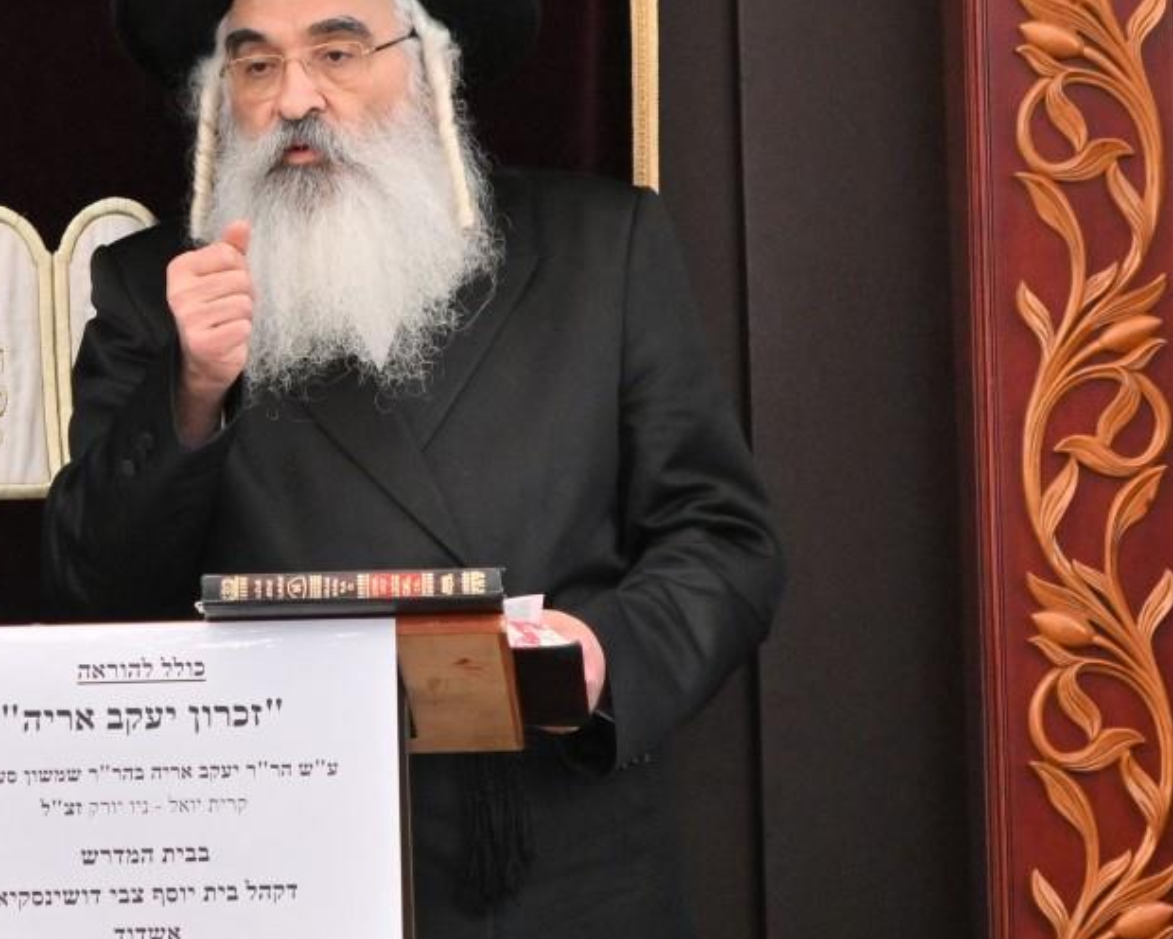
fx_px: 9686
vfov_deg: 5.5
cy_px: 371
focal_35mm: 279
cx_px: 282
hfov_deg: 6.9
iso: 640
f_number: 4
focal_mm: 120
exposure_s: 1/400
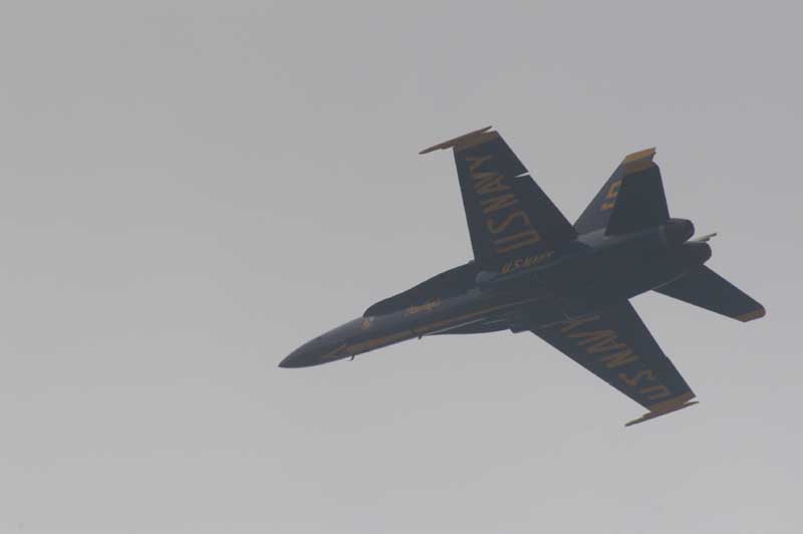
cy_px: 267
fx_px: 10029
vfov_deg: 3.0
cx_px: 402
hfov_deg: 4.6
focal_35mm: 450
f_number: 7.1
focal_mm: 300
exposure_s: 1/3200
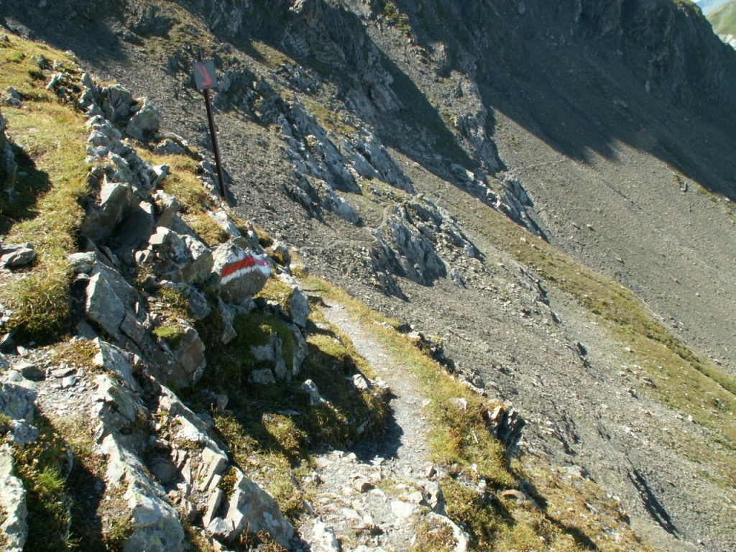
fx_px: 744
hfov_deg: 52.6
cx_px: 368
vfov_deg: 40.7
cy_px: 276
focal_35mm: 35
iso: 50
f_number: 8
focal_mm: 5.86
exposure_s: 1/50
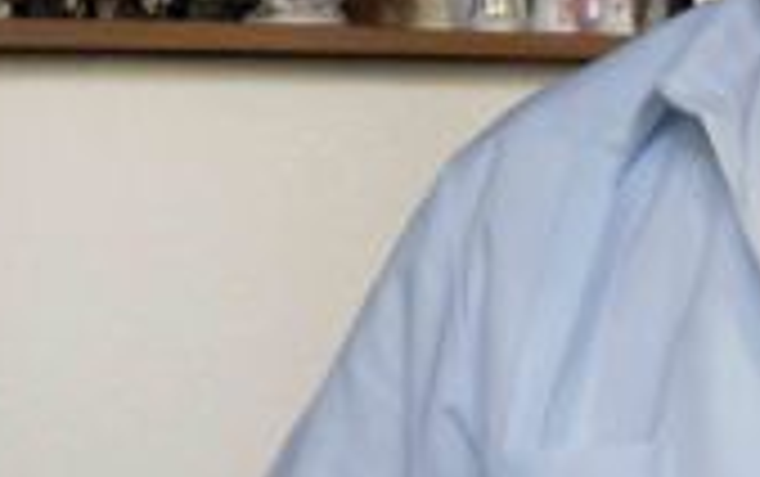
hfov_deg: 11.8
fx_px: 3670
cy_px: 349
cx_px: 571
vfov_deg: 7.4
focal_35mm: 177
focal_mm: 42
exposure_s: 1/80
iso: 4000
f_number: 7.1
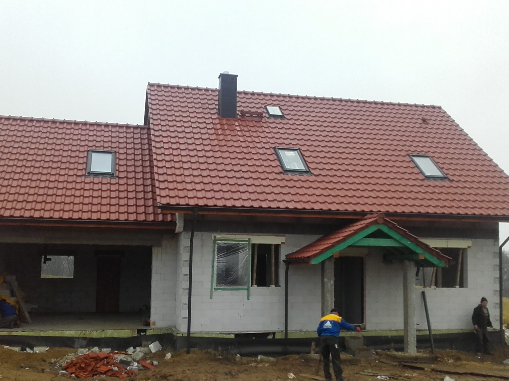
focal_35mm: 40
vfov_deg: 35.8
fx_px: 588
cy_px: 231
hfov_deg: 46.8
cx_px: 250
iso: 90
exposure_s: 1/120
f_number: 2.2
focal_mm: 3.31
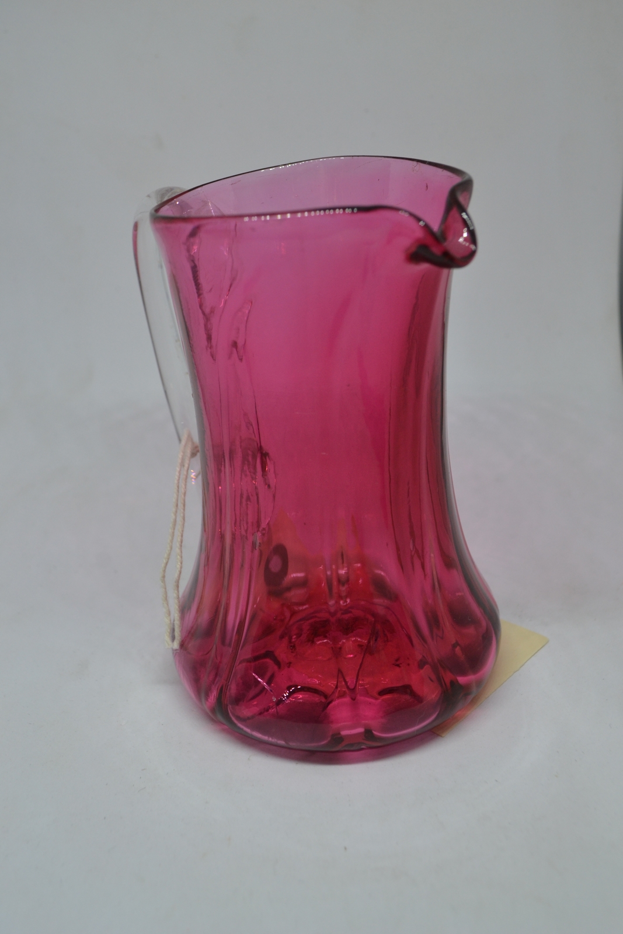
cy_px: 467
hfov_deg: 36.9
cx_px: 312
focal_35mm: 36
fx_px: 934
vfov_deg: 53.1
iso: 400
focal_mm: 24
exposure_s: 1/60
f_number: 6.3
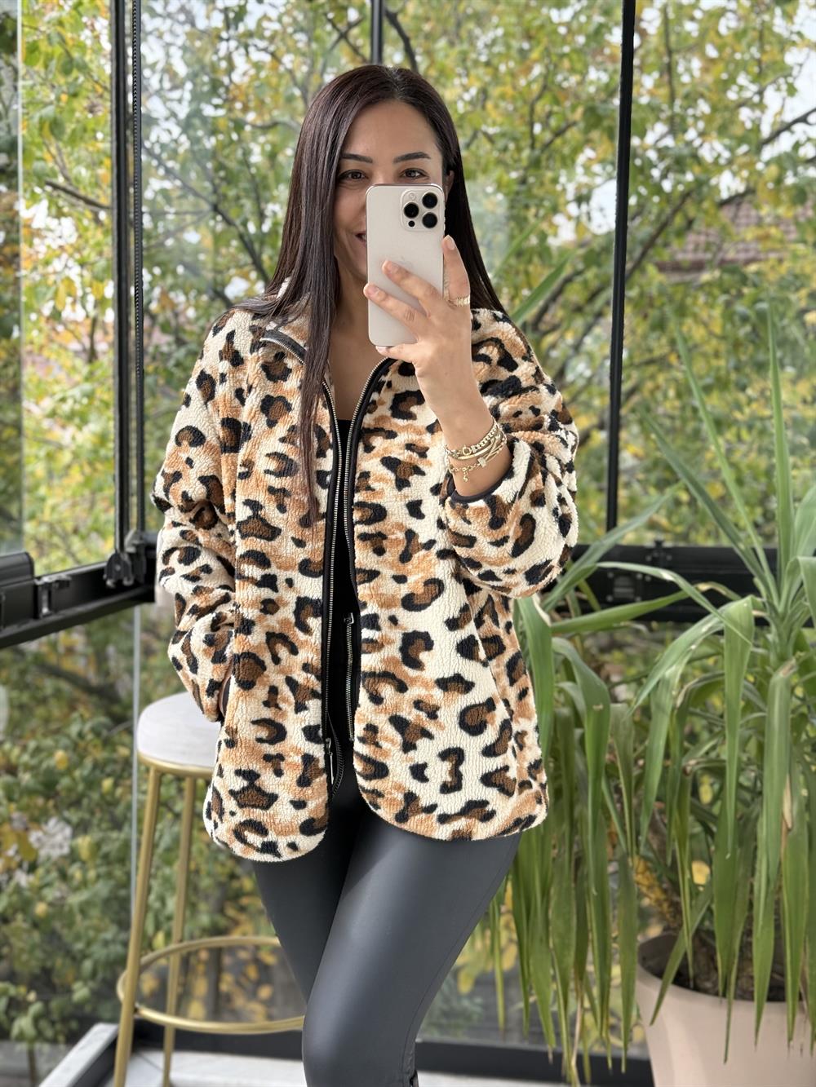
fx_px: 1508
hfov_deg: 30.3
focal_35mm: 48
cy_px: 544
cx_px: 408
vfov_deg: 39.7
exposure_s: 1/254
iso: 100
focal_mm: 6.76
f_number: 1.78
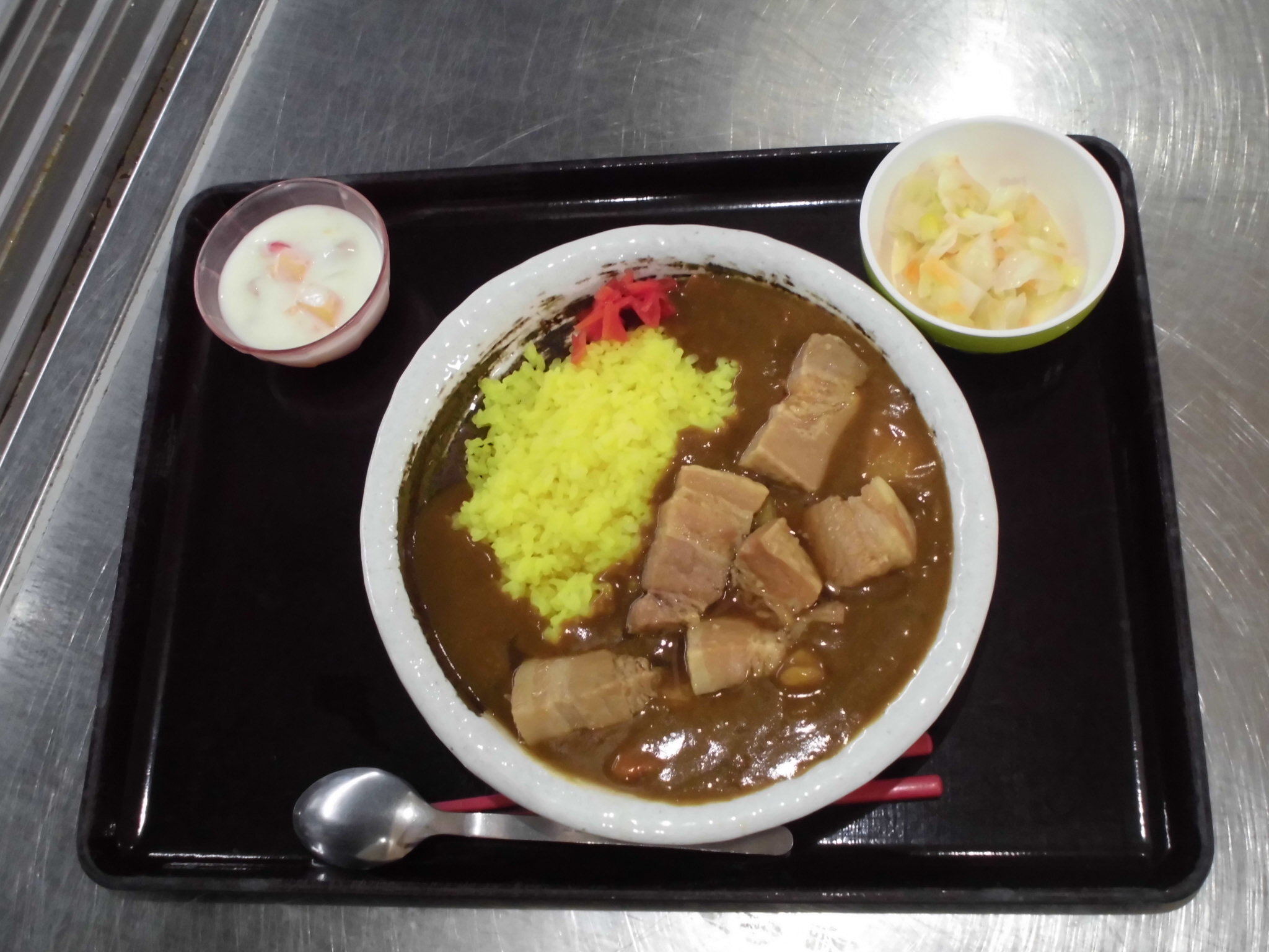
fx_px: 1393
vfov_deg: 37.7
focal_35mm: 38
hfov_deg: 49.0
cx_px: 634
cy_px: 476
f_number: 4.2
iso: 400
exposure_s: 1/30
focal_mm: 6.9
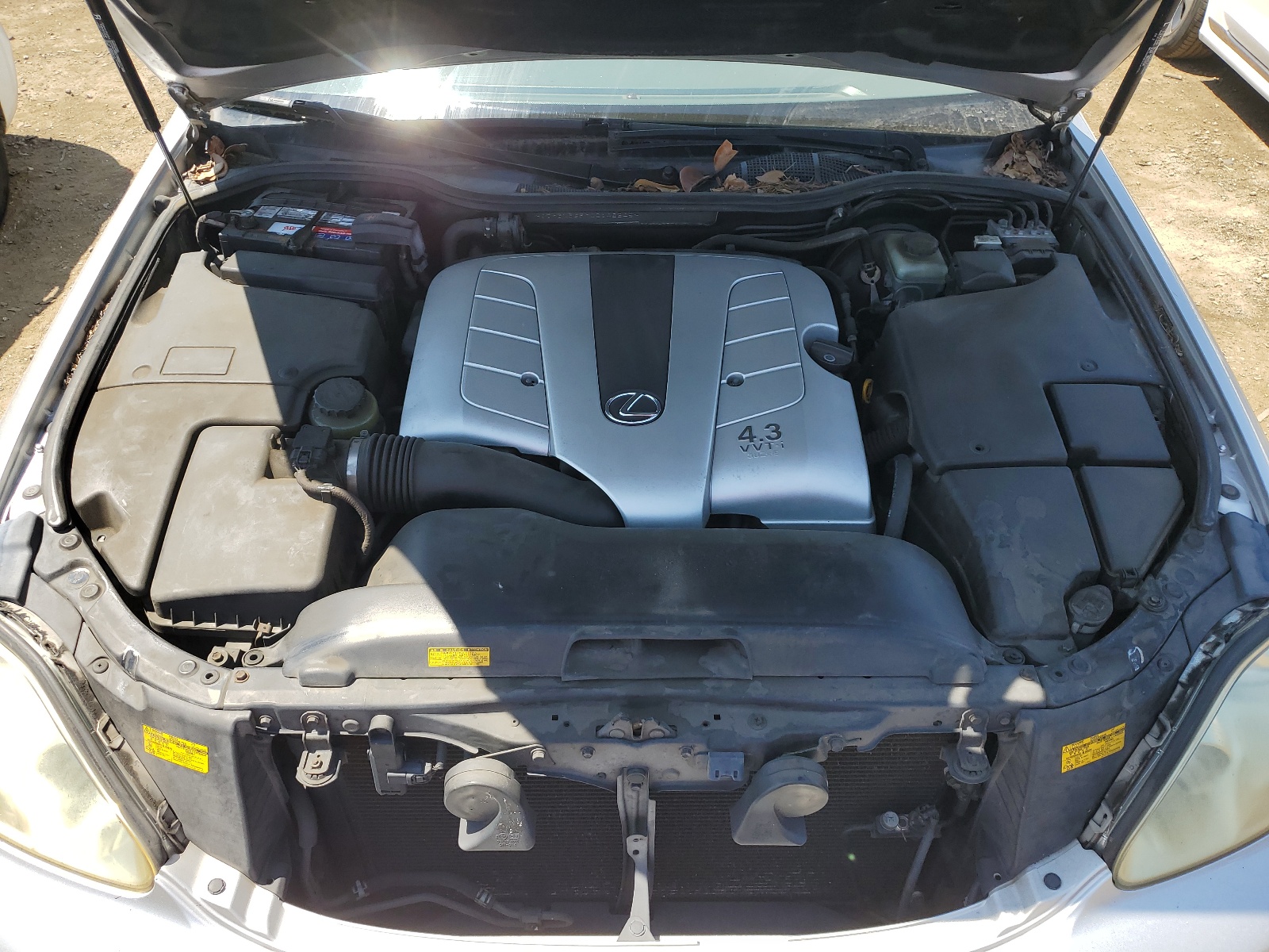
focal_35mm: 26
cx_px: 634
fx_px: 953
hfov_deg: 67.3
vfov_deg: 53.1
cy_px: 476
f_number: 1.5
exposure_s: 1/1111
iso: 50
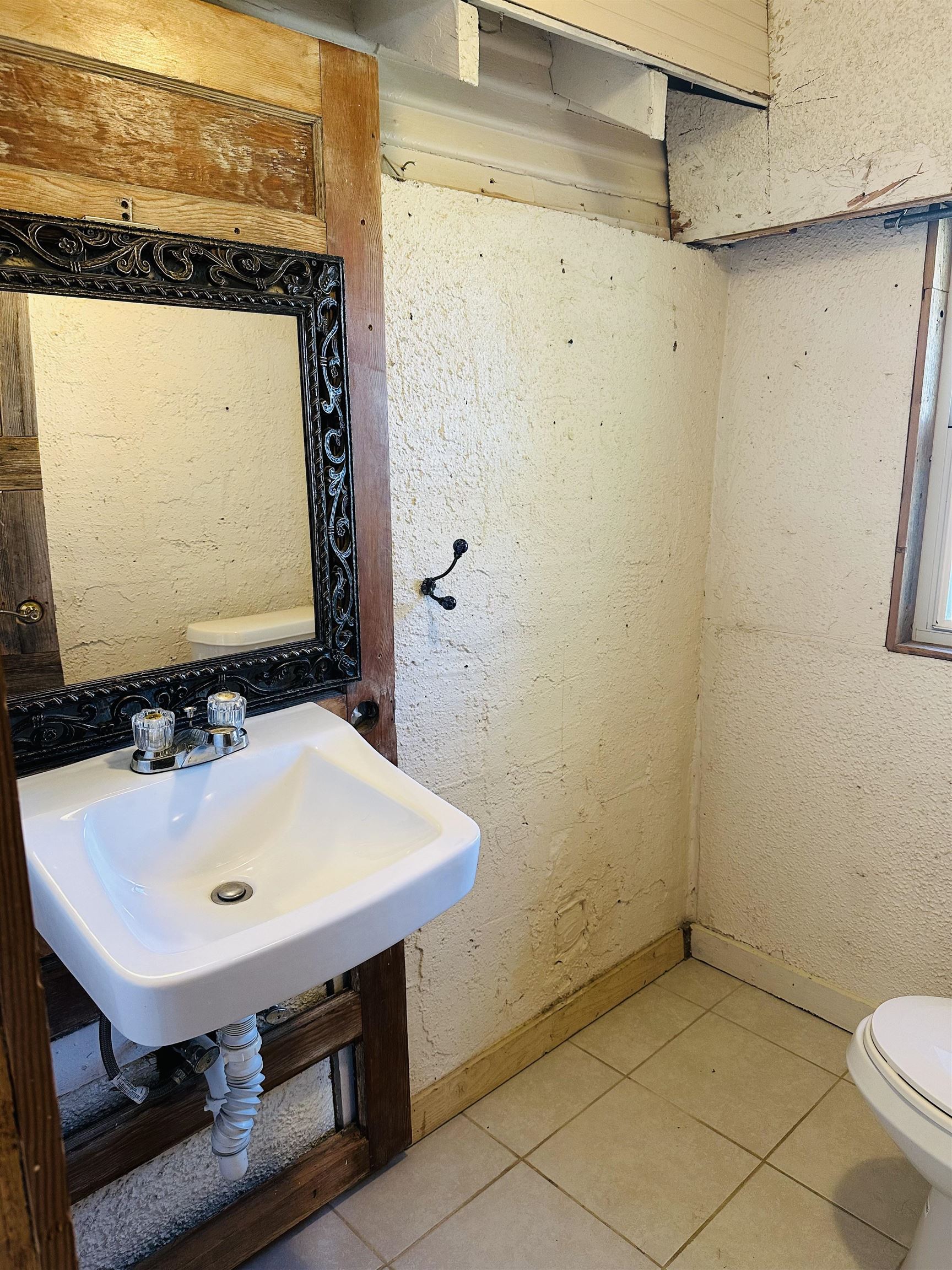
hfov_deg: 56.8
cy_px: 635
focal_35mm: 24
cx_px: 476
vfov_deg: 71.6
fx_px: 880
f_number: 1.78
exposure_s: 1/60
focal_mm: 6.86
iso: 200
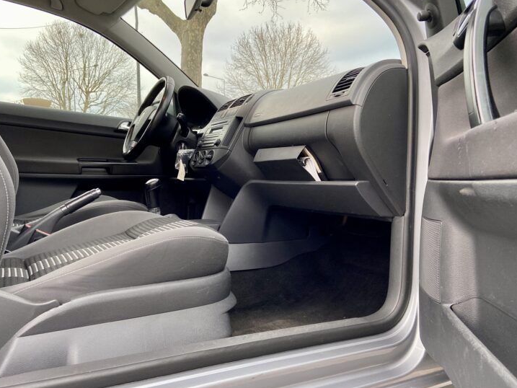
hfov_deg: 61.6
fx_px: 433
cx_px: 244
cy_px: 187
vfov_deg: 48.2
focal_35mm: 29
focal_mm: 4.25
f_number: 1.8
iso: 125
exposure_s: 1/121
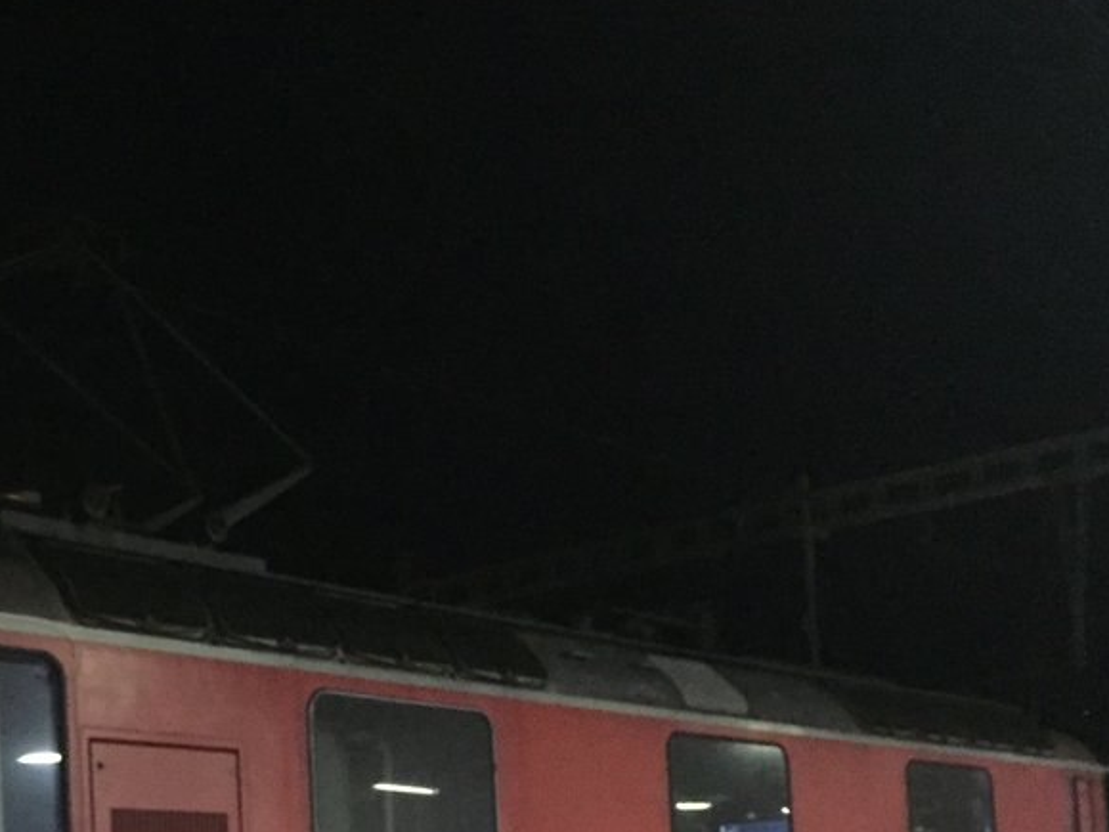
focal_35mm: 60
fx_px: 1922
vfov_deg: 23.4
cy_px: 836
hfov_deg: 31.5
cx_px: 258
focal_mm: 4.15
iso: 1000
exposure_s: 1/17
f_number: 2.2
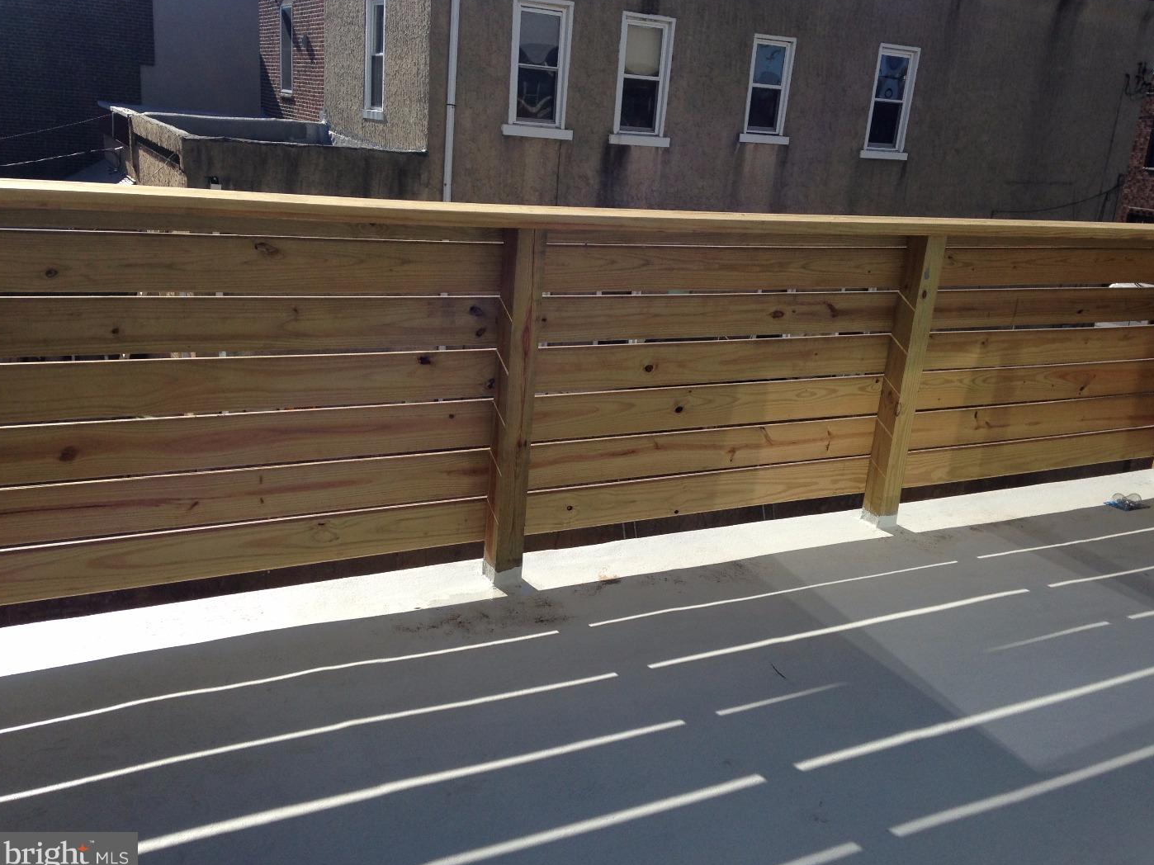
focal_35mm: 34
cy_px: 434
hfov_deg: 54.0
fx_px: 1133
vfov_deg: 41.8
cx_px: 588
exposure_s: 1/1695
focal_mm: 4.12
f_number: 2.4
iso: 50
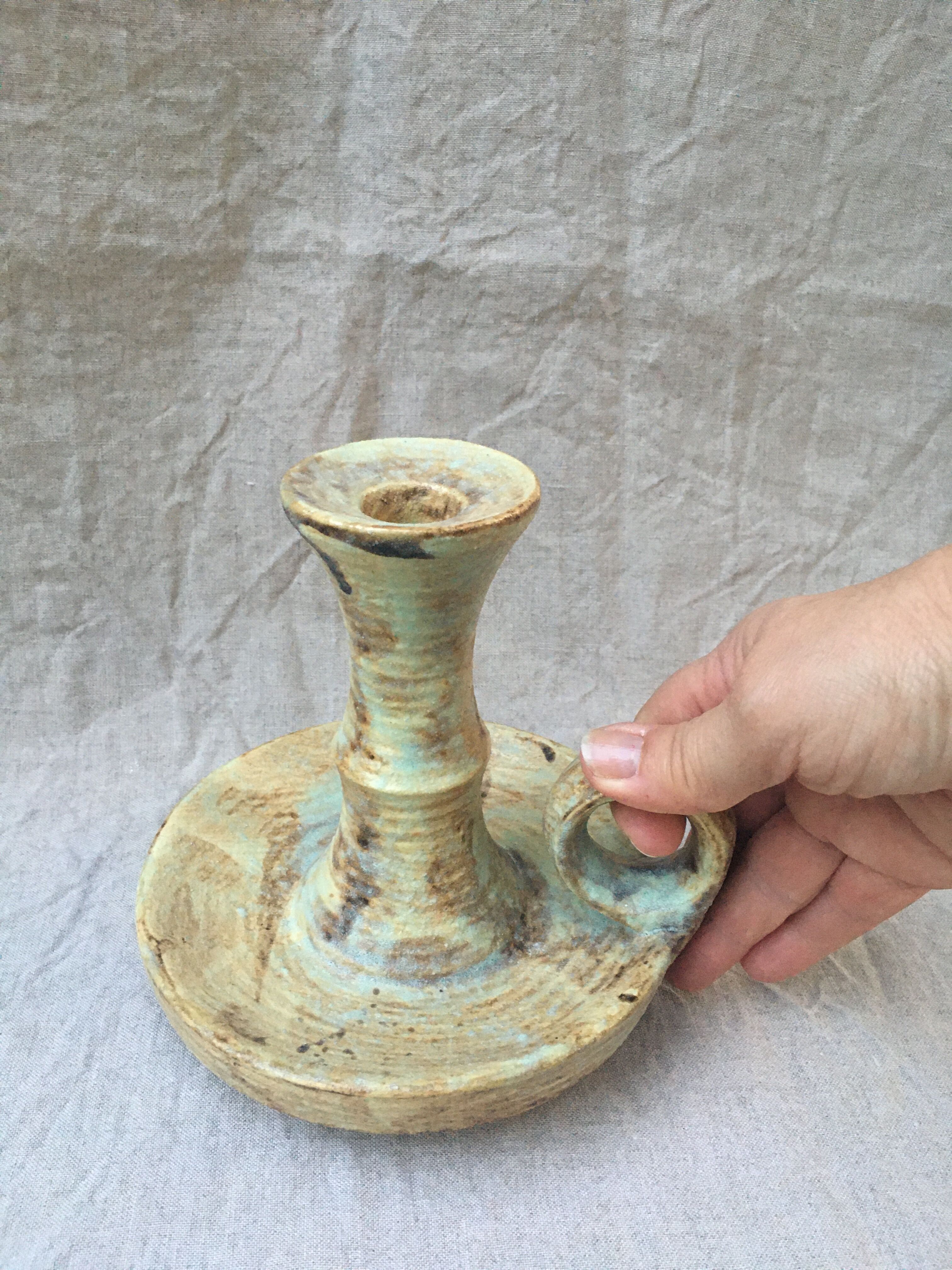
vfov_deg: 61.7
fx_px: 1063
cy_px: 635
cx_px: 476
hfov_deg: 48.2
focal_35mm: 29
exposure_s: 1/33
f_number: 2.2
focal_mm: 4.15
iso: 250
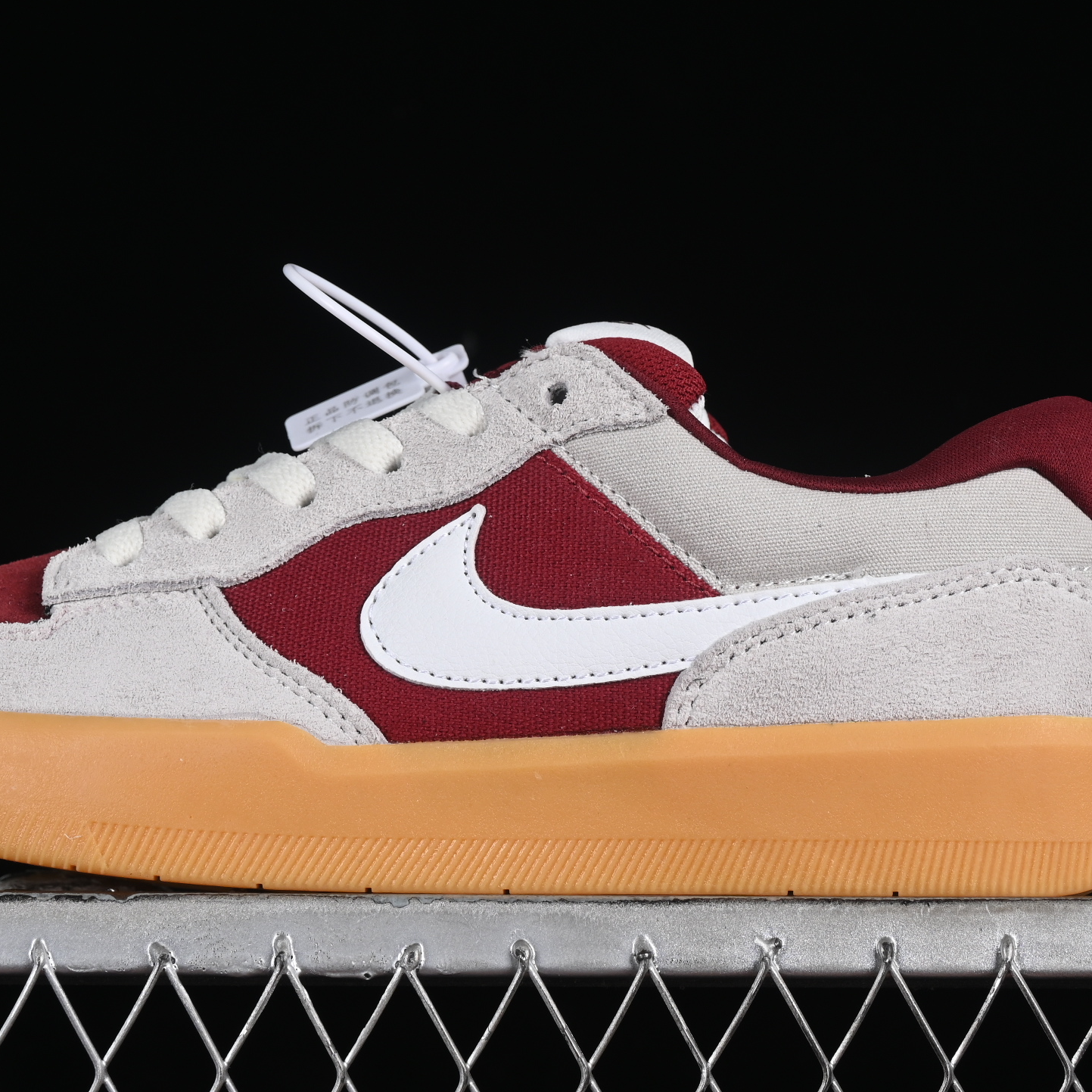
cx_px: 455
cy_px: 461
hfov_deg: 14.2
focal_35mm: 123
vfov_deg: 14.2
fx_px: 4390
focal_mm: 50
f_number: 8
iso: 160
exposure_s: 1/80
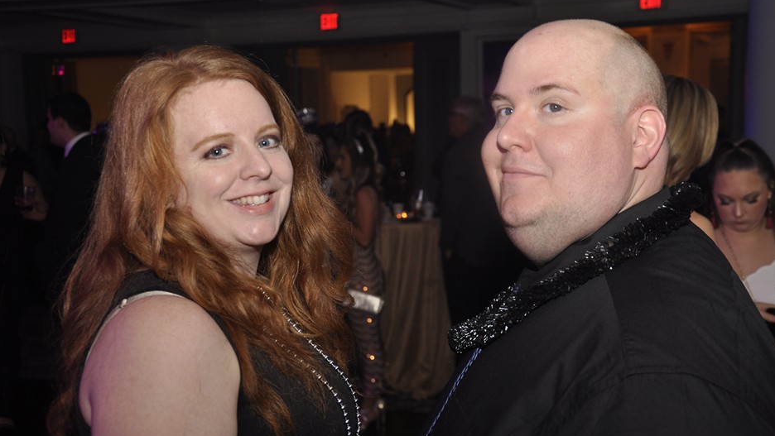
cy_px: 237
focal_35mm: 57
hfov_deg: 36.6
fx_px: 1172
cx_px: 412
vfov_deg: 21.1
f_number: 5
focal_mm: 34
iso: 400
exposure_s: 1/60
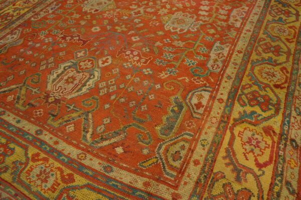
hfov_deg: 67.4
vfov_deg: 47.9
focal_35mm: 27
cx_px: 150
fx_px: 226
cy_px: 100
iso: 1600
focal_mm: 18
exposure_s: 1/160
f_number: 4
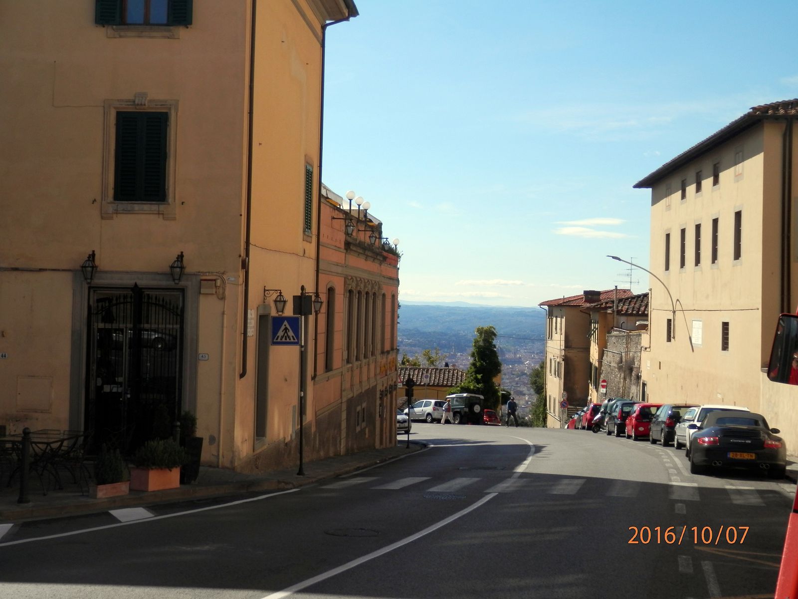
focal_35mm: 54
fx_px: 1245
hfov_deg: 35.5
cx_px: 399
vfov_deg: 27.0
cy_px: 300
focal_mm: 9.8
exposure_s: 1/125
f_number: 11.6
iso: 80
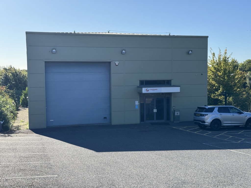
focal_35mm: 48
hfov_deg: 39.7
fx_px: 348
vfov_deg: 30.3
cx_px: 126
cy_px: 94
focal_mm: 6.76
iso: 64
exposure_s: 1/2513
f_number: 1.78
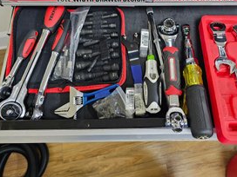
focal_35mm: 29
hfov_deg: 61.1
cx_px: 143
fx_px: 199
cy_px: 67
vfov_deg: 47.8
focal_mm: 6.3
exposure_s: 1/120
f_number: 1.7
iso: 640
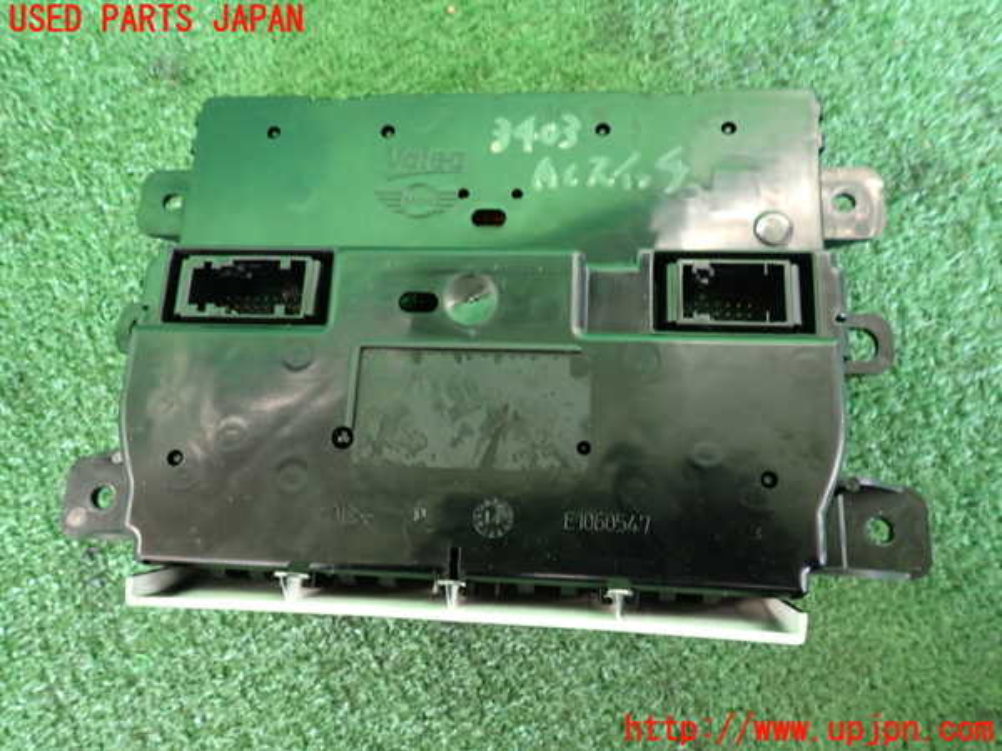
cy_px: 376
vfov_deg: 54.9
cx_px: 501
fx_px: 724
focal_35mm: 25
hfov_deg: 69.4
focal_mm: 4.5
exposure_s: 1/30
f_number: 2
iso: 640
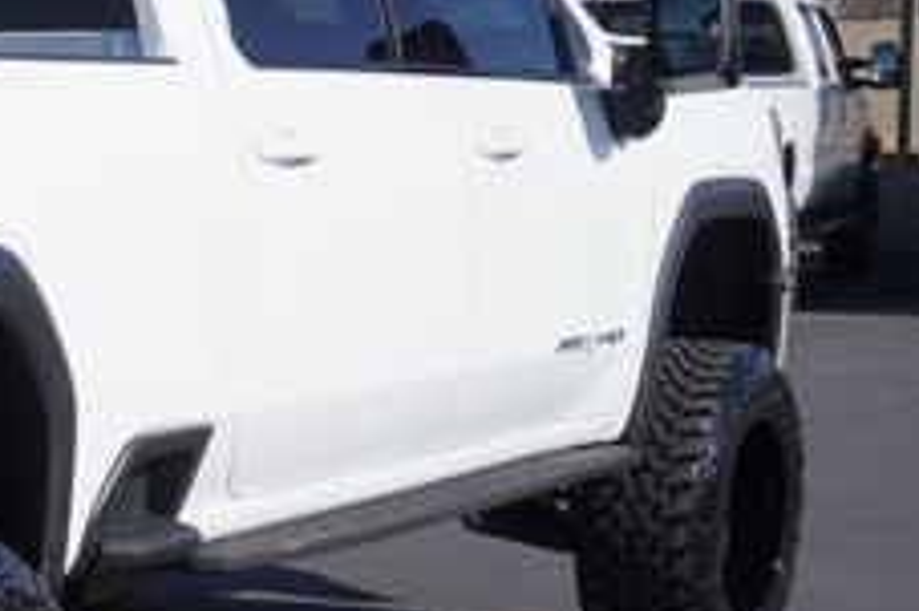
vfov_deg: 12.4
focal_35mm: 110
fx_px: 2806
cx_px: -352
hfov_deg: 17.2
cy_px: 437
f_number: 11
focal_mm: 26
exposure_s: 1/200
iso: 100
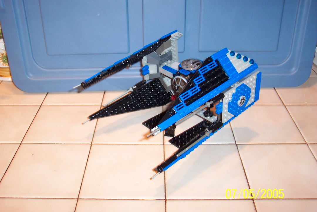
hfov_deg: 50.7
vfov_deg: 35.1
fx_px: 335
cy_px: 106
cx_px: 158
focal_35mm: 38
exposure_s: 1/30
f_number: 2.8
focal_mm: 8
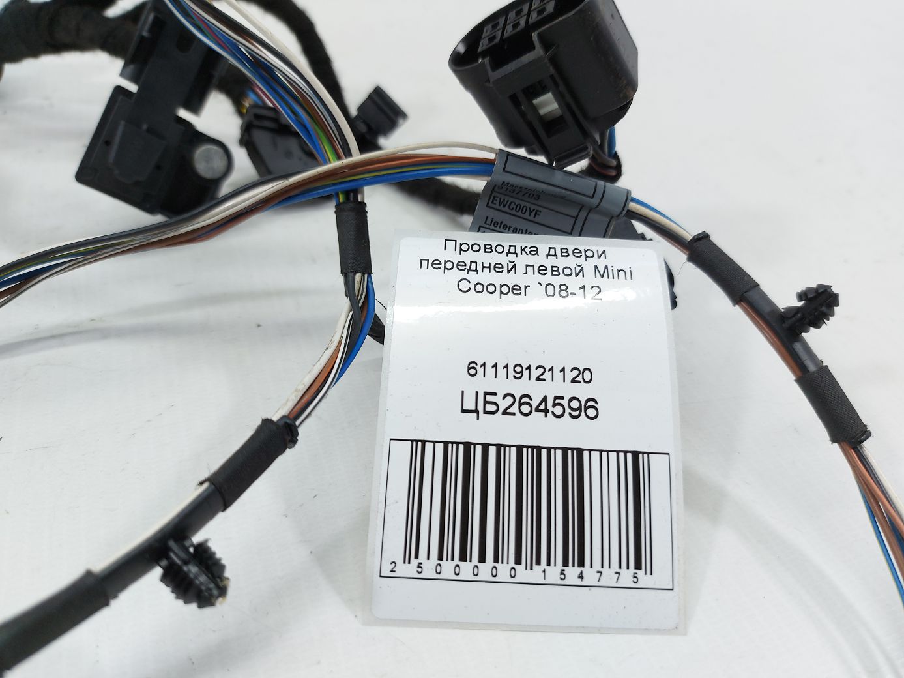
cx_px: 452
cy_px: 339
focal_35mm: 24
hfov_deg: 71.6
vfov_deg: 56.8
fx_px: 627
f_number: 1.8
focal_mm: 5.23
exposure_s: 1/50
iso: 50
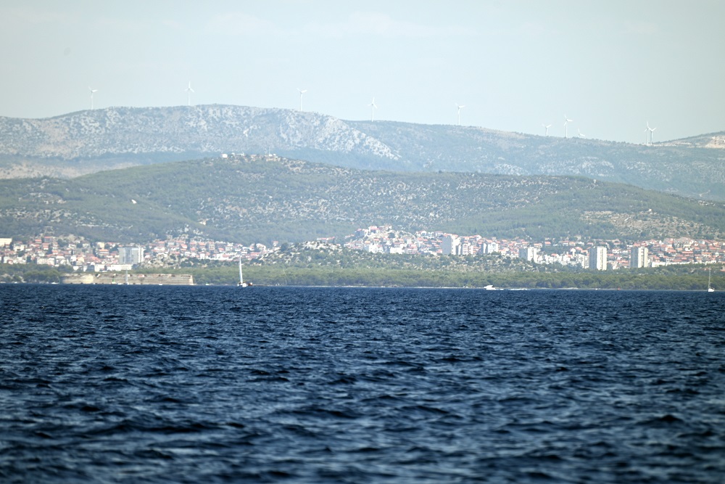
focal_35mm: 300
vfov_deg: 4.6
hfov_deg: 6.9
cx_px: 362
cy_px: 242
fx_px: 6042
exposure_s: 1/640
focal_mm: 300
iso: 100
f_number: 5.6
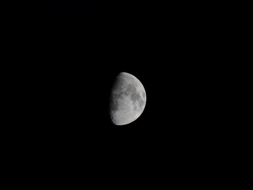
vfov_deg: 1.9
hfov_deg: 2.5
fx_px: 5851
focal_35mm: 800
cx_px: 126
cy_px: 95
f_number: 8
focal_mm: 400
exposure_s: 1/640
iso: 1250
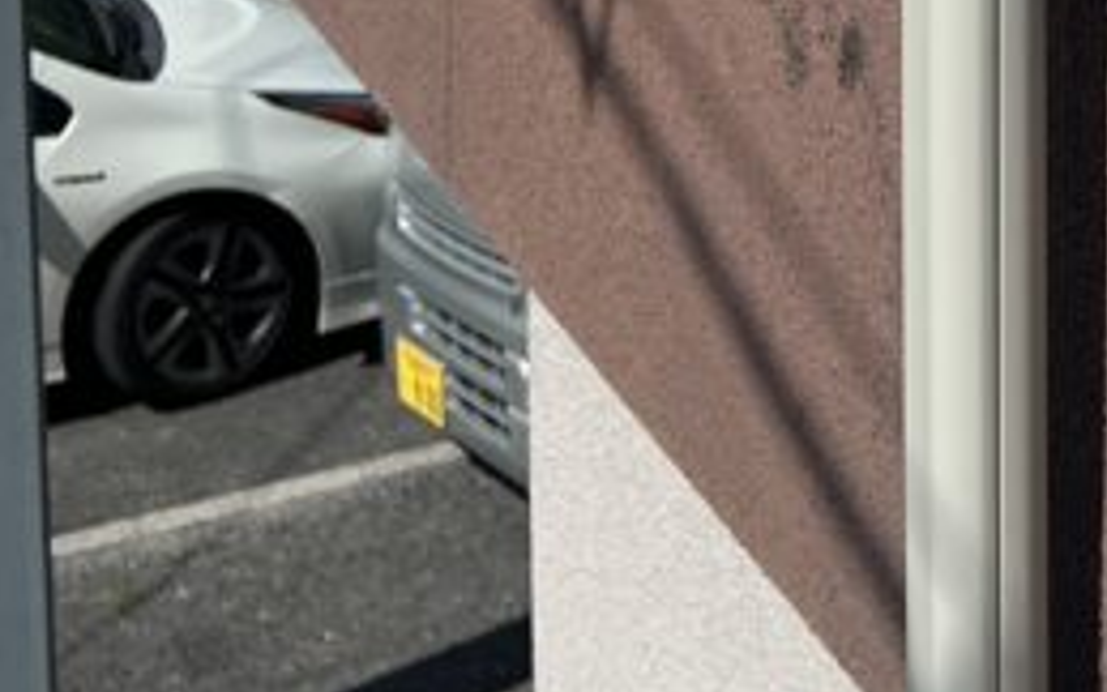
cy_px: -662
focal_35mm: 109
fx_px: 3289
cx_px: 1180
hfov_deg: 18.5
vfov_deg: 11.0
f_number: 1.5
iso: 50
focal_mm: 5.7
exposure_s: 1/9434
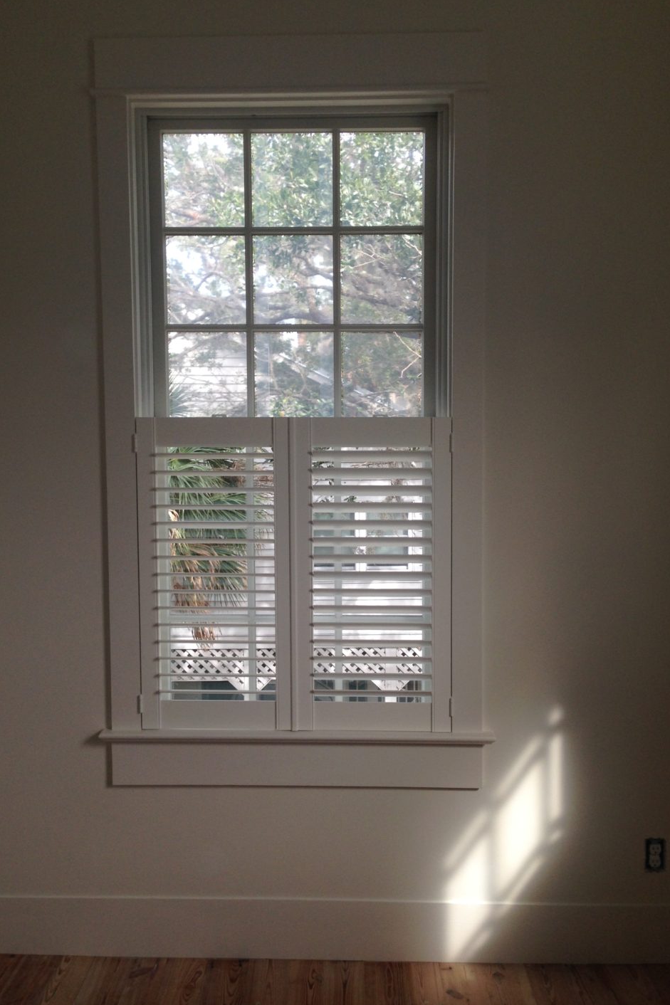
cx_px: 304
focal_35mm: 35
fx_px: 977
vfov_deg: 54.4
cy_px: 498
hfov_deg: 37.8
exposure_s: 1/193
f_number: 2.4
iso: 50
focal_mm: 4.12
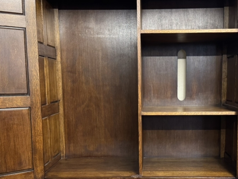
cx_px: 145
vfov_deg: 28.2
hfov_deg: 37.3
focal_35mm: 51
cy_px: 129
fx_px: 351
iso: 500
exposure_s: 1/50
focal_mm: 6.76
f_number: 1.78
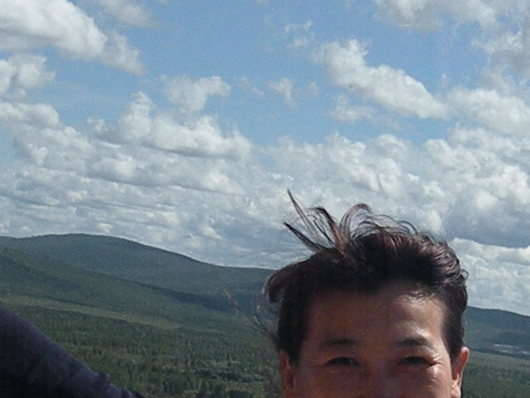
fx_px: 1608
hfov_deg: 18.4
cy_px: 279
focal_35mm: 105
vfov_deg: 14.1
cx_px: 498
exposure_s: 1/4219
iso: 640
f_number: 6.3
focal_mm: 9.8
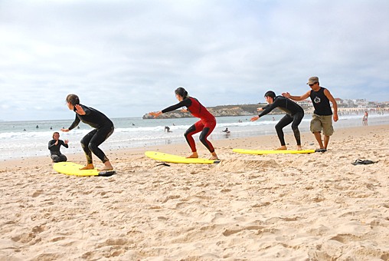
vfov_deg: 29.0
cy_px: 130
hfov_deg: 42.3
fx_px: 503
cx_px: 194
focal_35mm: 46
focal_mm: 31
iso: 180
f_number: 5
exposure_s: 1/1250
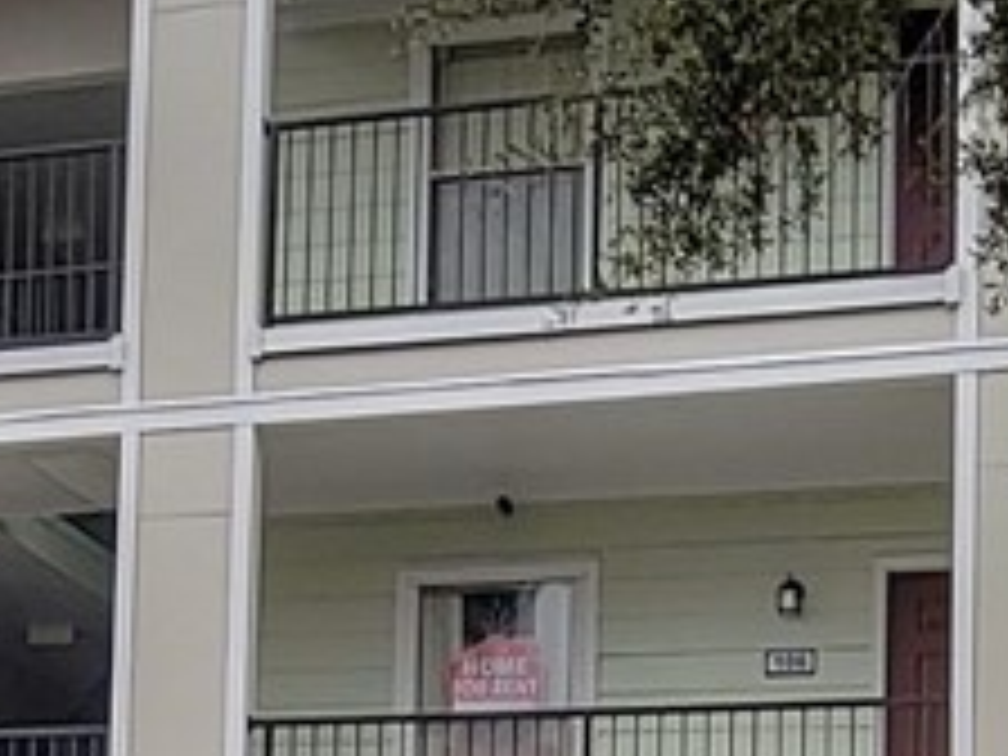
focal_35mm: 93
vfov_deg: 15.6
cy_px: 752
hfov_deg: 20.7
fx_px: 2708
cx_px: 140
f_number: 2.2
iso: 50
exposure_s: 1/845
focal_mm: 2.2
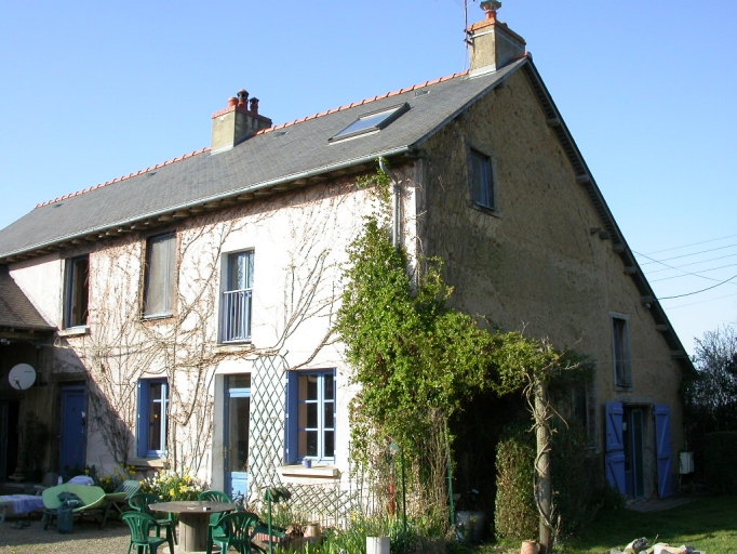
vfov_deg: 37.7
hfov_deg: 49.0
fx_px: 809
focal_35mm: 38
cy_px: 277
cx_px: 368
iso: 100
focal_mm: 7.85
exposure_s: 1/248
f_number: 6
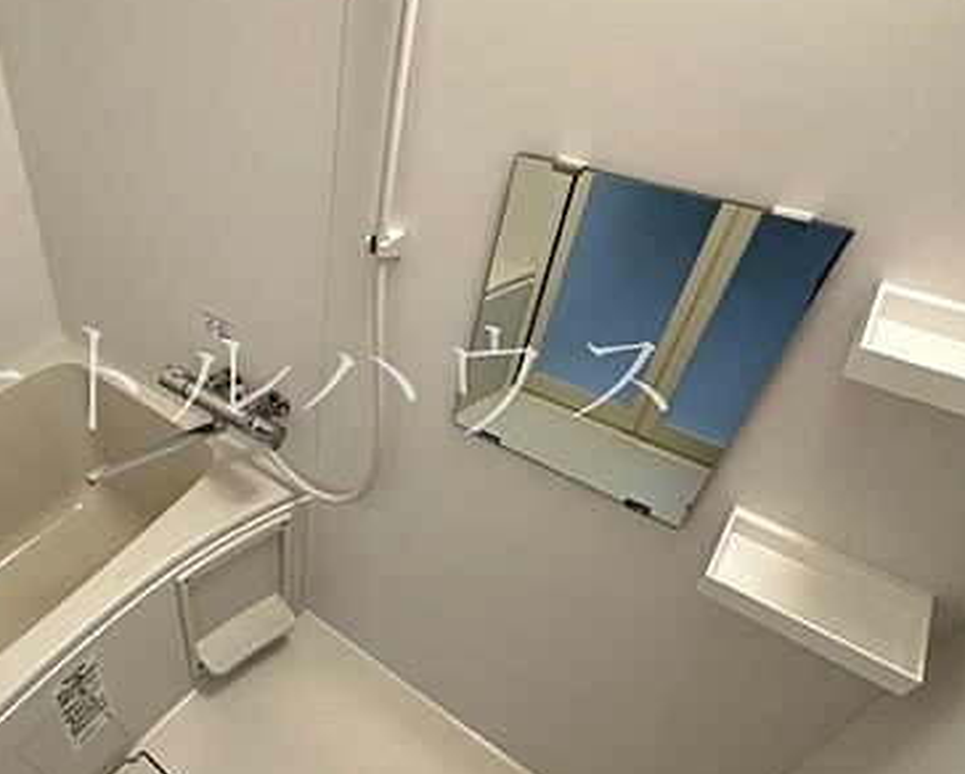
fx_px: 686
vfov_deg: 58.9
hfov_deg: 65.5
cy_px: 384
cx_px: 231
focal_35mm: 24
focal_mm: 2.22
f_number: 2.2
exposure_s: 1/60
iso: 200
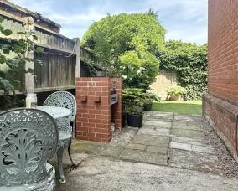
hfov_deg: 61.5
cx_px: 93
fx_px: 197
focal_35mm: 28
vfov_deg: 51.4
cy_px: 80
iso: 64
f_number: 2.2
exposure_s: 1/679
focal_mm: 2.22
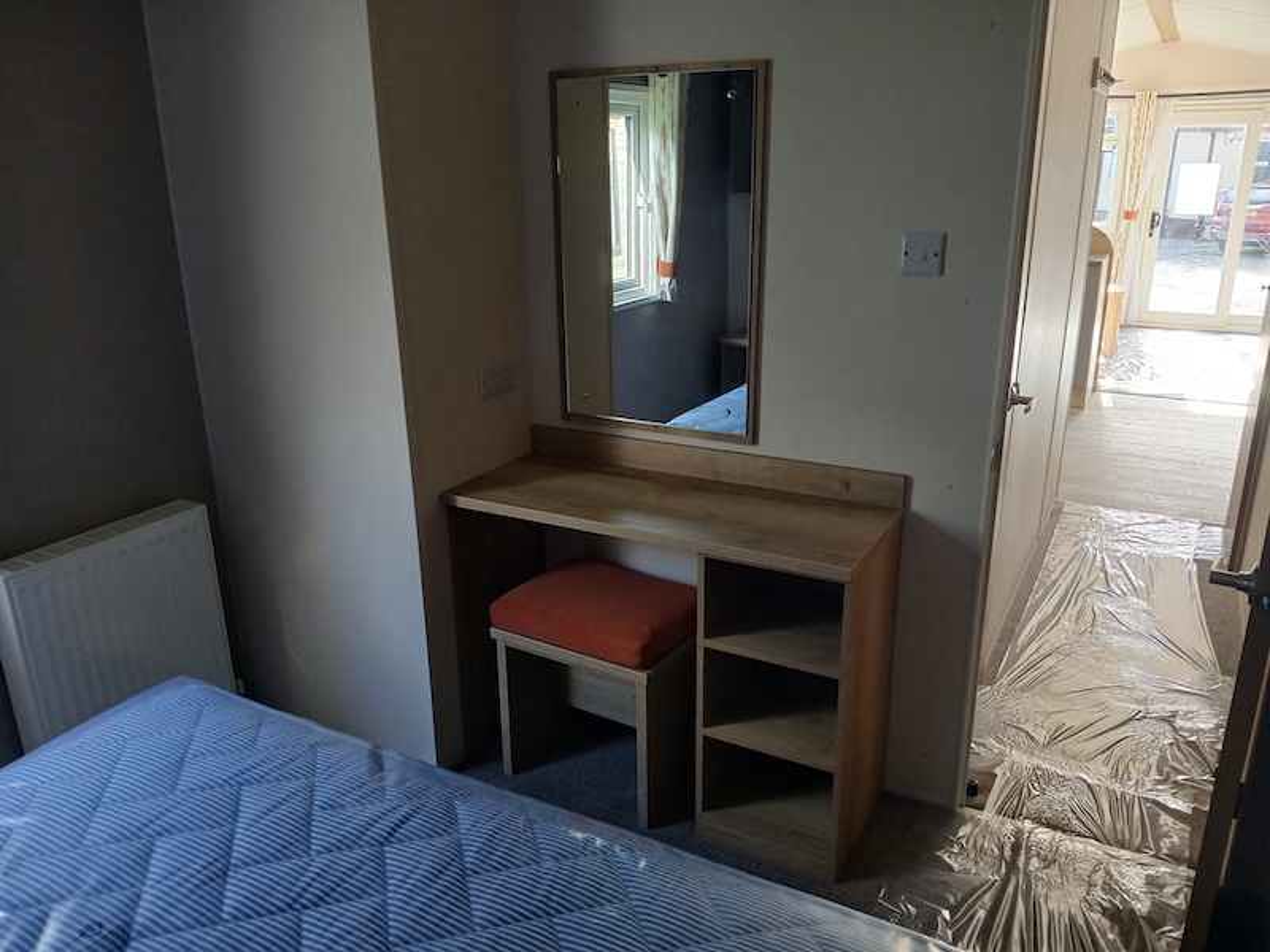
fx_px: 954
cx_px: 635
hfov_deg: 67.3
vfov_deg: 53.1
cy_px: 476
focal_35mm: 26
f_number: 1.8
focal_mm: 3.98
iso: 125
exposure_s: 1/50
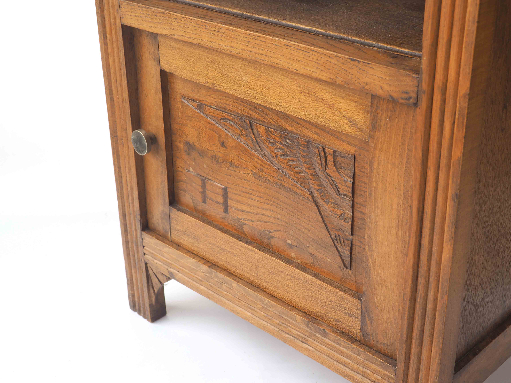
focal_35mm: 54
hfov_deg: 35.5
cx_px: 256
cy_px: 192
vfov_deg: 27.0
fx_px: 797
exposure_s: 1/160
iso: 200
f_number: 7.1
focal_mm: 27
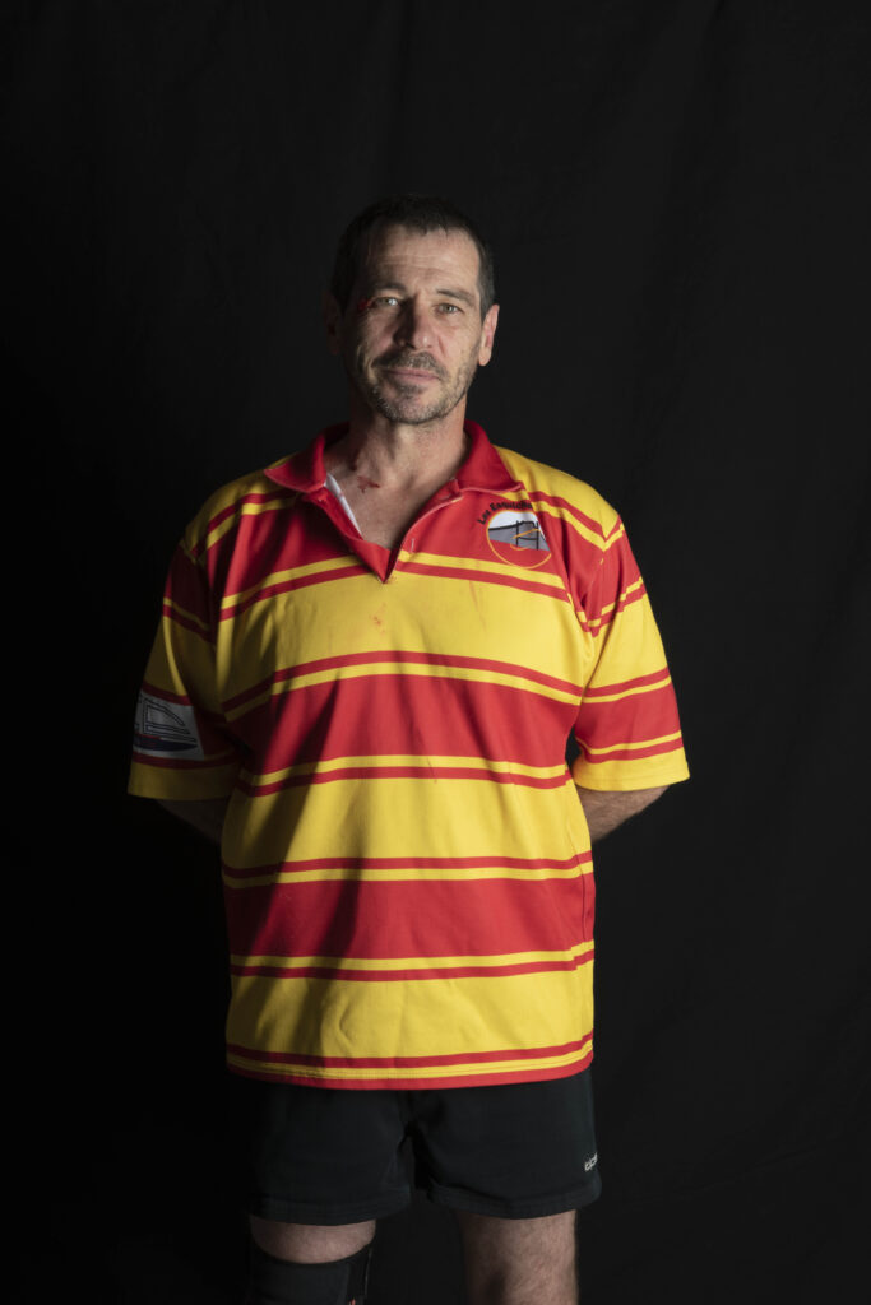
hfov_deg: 22.6
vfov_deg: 33.4
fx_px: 2177
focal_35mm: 60
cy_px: 652
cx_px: 436
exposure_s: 1/125
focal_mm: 60
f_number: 18
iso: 100
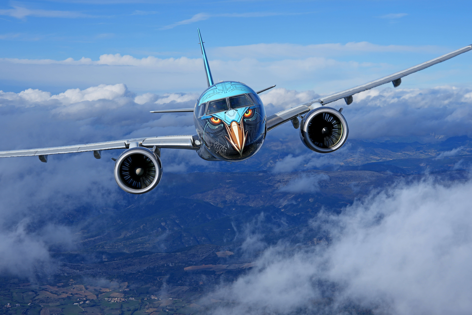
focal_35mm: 70
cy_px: 158
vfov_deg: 19.5
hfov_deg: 28.8
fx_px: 918
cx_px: 236
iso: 200
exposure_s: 1/800
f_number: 9
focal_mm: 70
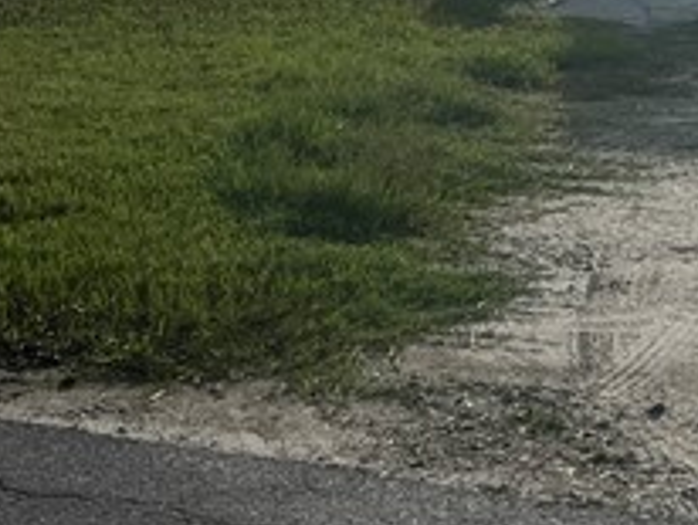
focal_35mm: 129
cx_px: 976
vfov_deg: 11.2
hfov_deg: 14.5
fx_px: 2604
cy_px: -190
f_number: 1.5
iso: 40
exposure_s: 1/16393
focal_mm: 5.7
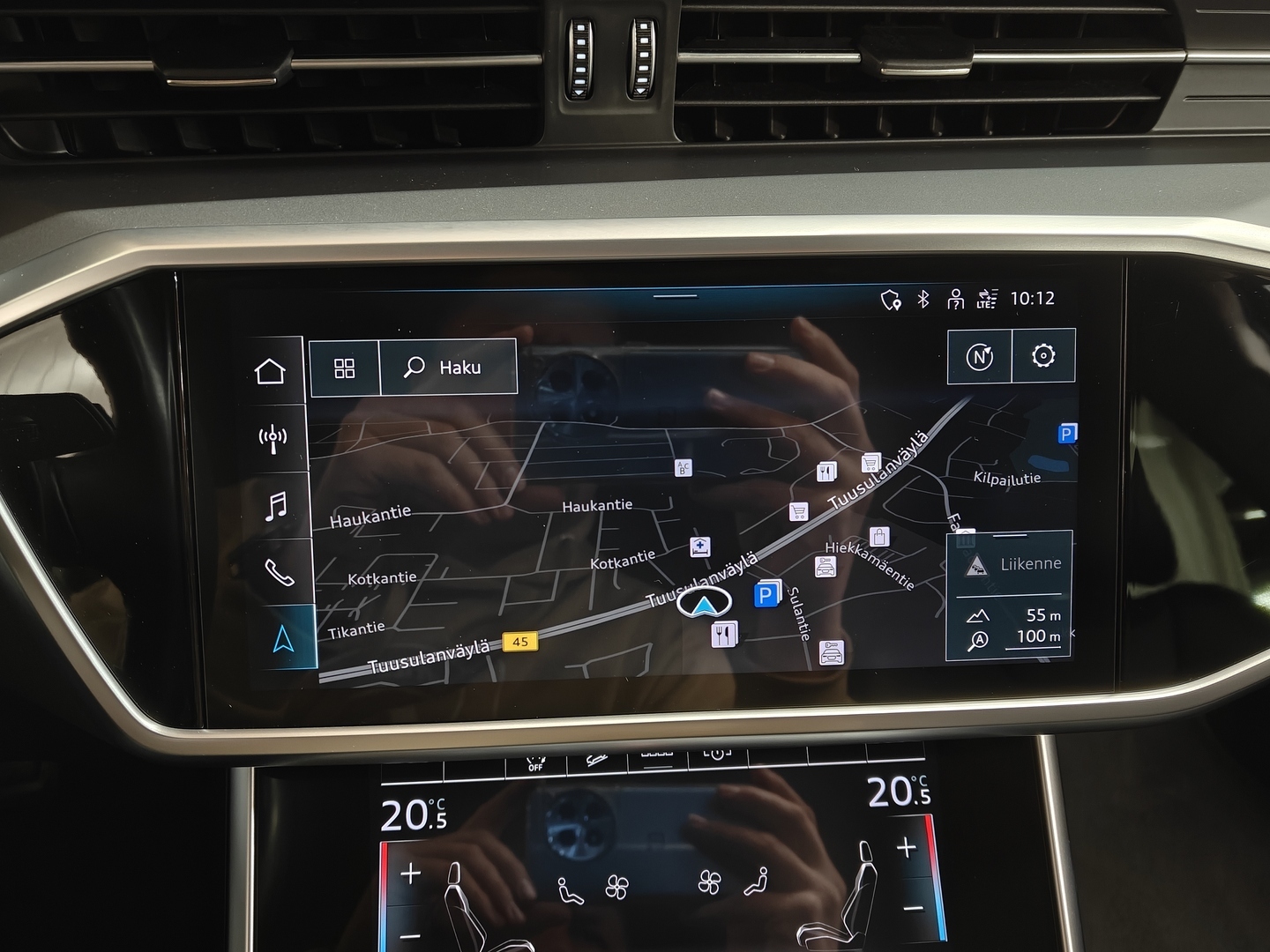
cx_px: 635
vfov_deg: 48.2
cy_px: 476
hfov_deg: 61.7
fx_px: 1064
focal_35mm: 29
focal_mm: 5.59
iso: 1250
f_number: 1.8
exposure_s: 1/33
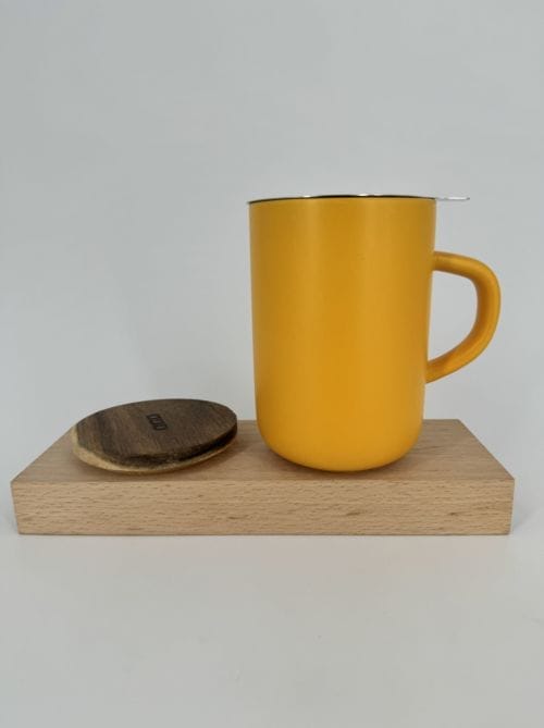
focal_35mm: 24
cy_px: 364
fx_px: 504
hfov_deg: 56.7
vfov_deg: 71.7
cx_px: 272
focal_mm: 6.76
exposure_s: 1/1923
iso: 80
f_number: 1.78
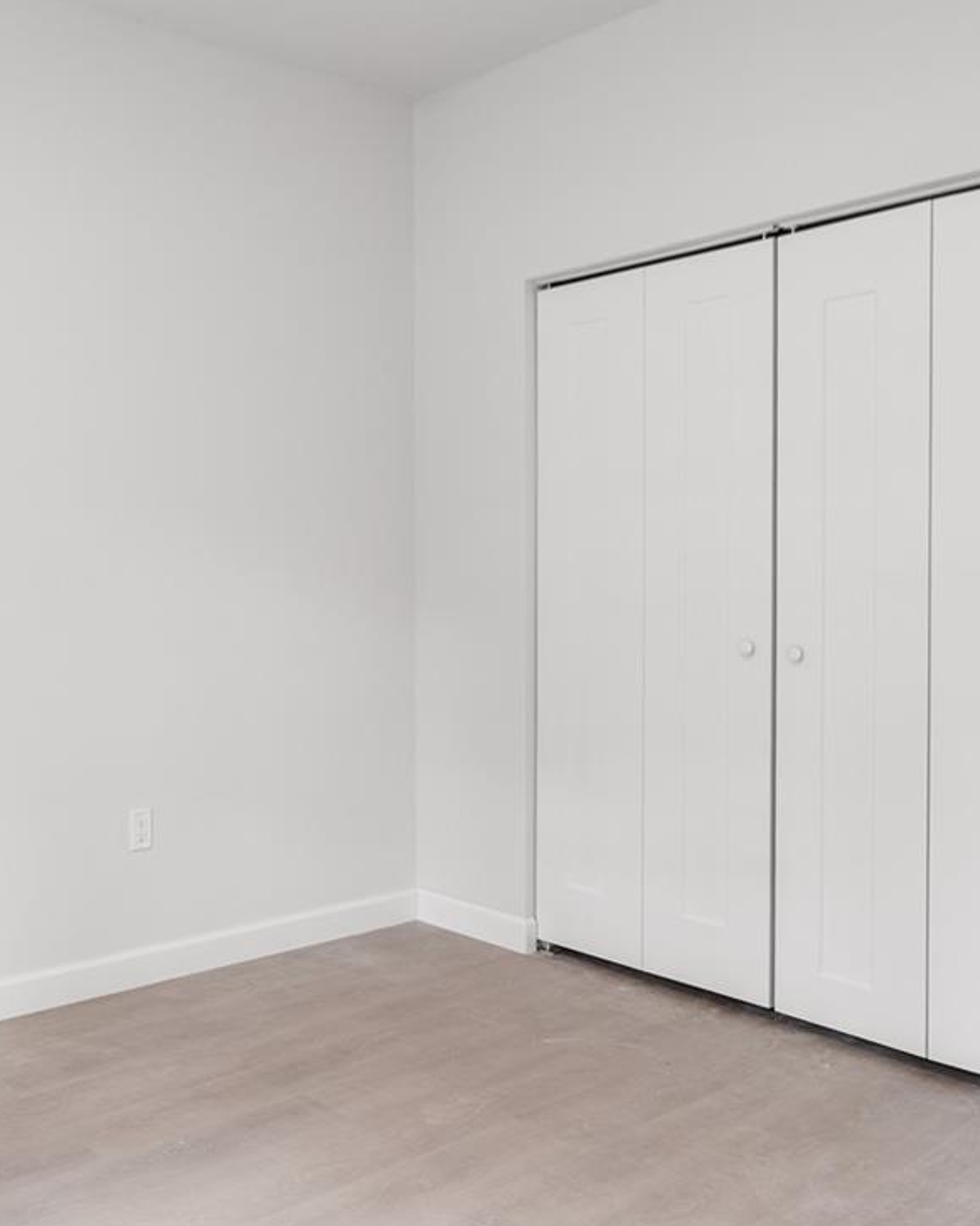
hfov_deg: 42.6
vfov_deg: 54.2
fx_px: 1197
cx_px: 204
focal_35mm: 33
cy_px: 597
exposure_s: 1/10
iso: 250
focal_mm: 16
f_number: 4
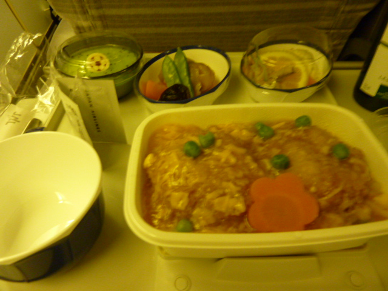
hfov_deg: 69.4
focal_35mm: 25
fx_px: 280
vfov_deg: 54.9
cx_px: 194
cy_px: 146
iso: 400
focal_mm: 4.1
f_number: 3.3
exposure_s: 1/10
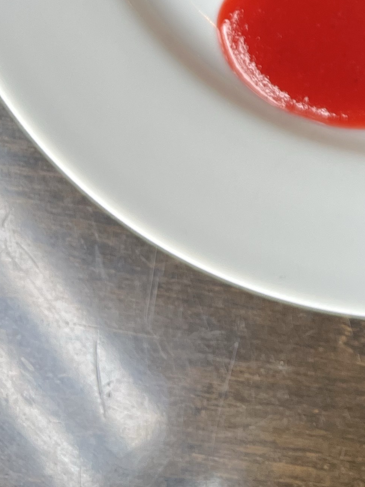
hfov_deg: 17.4
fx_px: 1138
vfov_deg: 21.3
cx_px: 427
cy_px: -181
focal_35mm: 81
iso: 100
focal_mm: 5.1
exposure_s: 1/120
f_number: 1.6
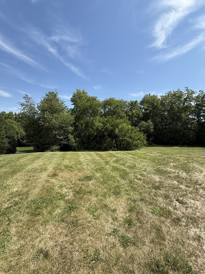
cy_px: 137
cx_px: 102
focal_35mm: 14
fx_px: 111
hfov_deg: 85.7
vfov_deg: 102.1
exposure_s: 1/1189
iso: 50
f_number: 2.2
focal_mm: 2.22
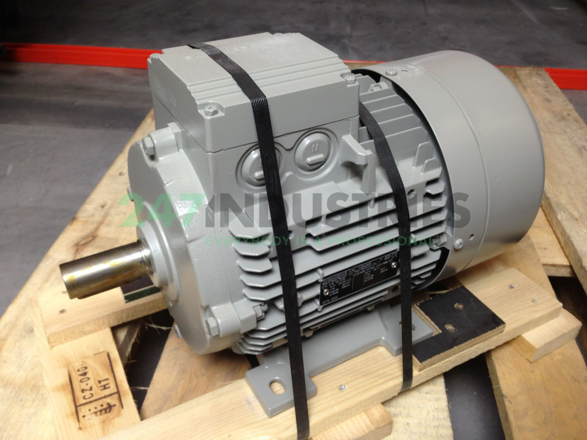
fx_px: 560
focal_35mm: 33
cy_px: 220
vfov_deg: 42.9
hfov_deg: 55.4
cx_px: 294
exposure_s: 1/20
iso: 64
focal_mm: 4.12
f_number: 2.4
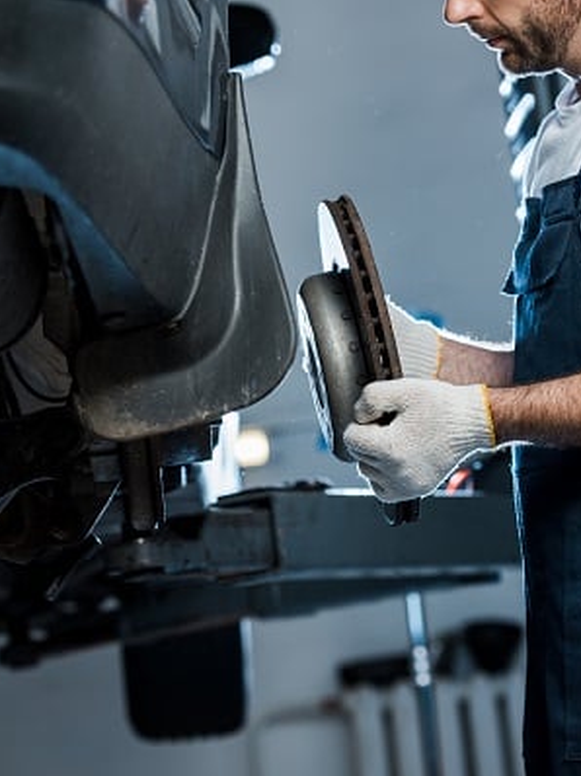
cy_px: 388
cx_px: 304
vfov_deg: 13.3
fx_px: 3316
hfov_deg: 10.0
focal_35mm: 148
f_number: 4.5
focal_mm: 102
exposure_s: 1/200
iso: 200
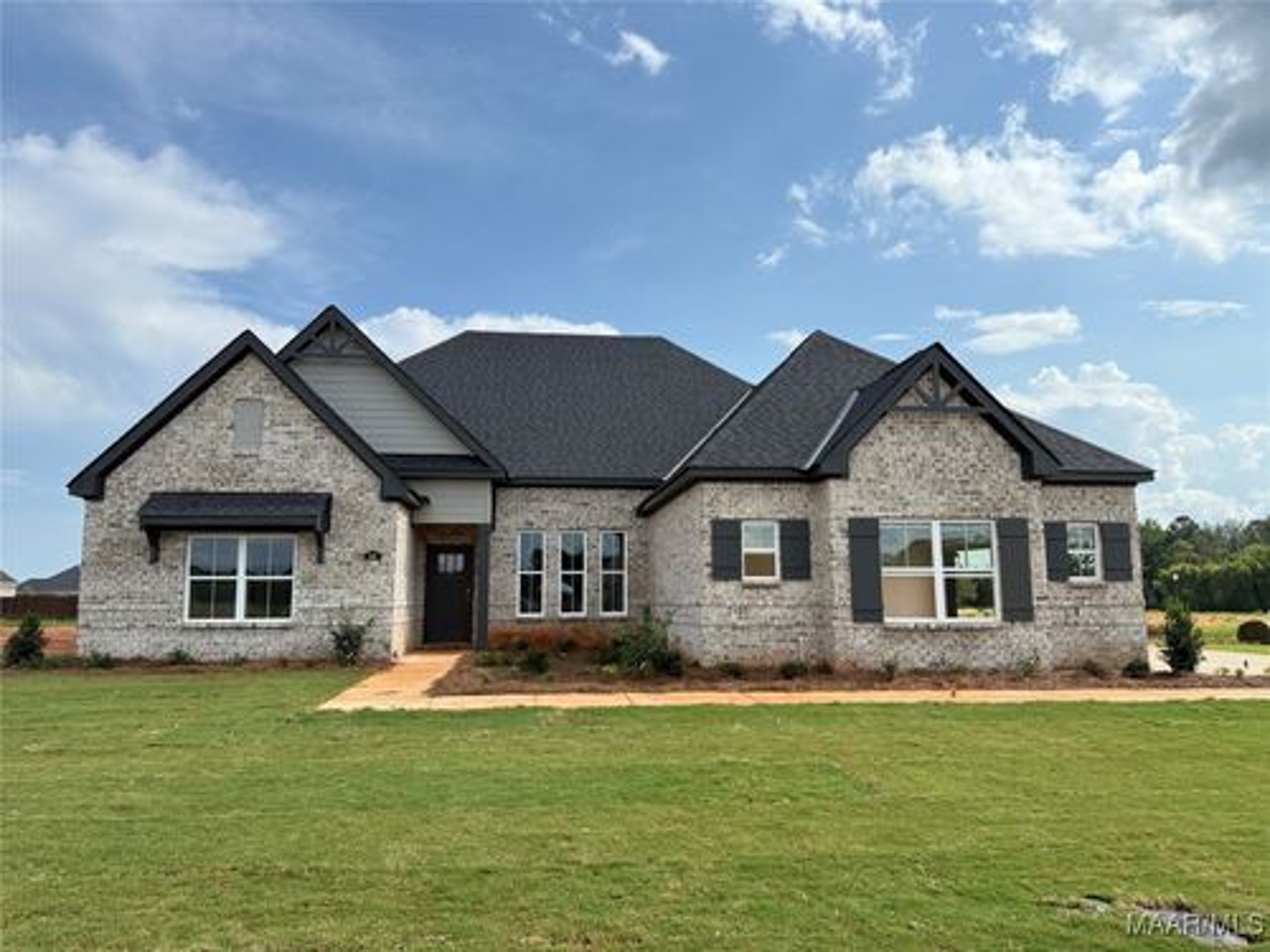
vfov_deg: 56.8
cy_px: 476
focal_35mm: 24
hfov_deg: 71.6
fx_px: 881
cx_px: 635
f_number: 1.78
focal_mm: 6.76
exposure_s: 1/3279
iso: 100
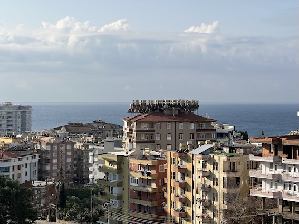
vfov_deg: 19.1
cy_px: 112
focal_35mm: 77
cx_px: 150
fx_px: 665
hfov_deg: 25.3
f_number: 2.8
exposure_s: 1/935
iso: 32
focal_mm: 9
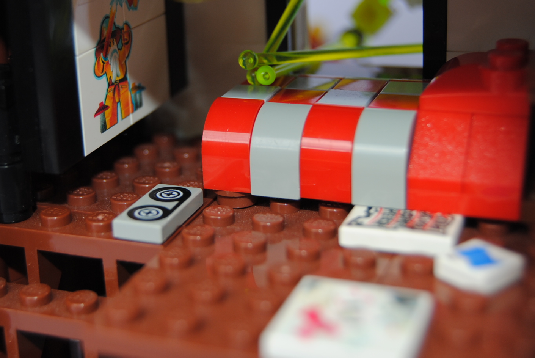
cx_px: 199
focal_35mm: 70
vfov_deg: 19.5
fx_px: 1041
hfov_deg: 28.7
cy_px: 130
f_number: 4.5
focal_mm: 34
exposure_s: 1/125
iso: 100
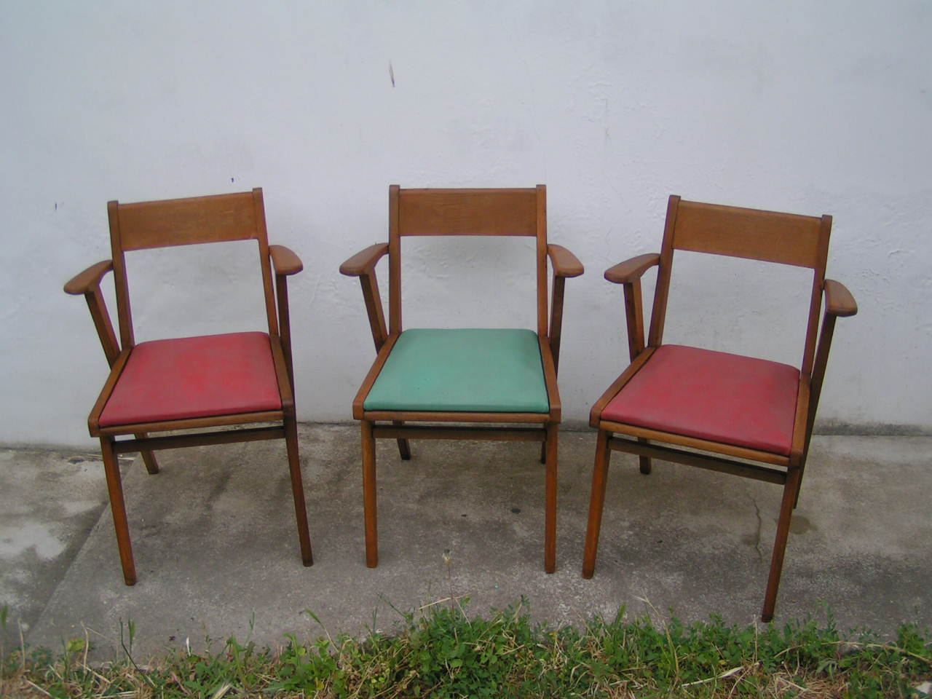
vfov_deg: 37.7
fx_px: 1023
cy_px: 350
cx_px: 466
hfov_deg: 49.0
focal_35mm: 38
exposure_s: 1/125
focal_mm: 5.8
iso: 50
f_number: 2.8
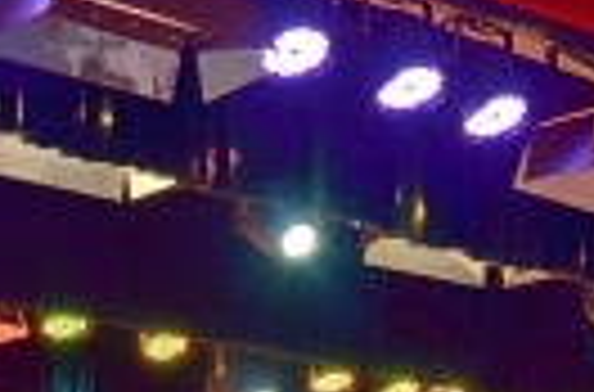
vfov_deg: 8.7
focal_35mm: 150
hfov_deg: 13.7
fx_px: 2466
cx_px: 482
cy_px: 719
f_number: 6.3
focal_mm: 22
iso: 1000
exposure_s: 1/160
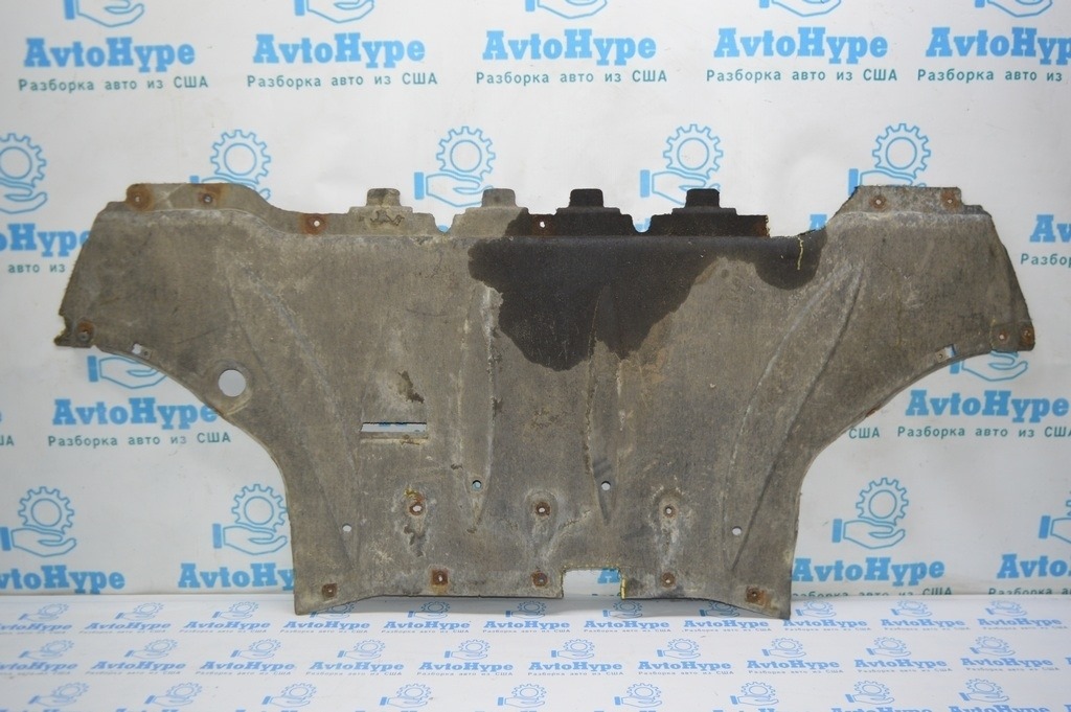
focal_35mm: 32
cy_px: 356
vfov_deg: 41.6
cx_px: 536
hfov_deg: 59.5
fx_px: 936
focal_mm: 21
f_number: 4
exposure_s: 1/80
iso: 400
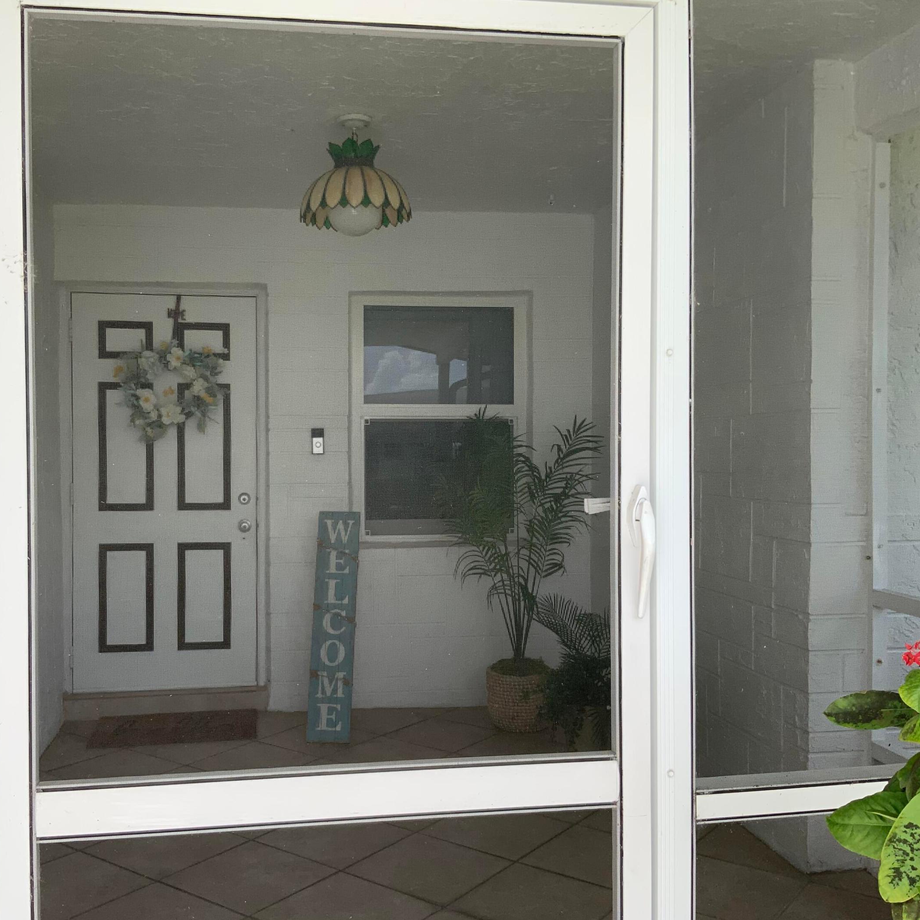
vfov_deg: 47.2
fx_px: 1052
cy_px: 464
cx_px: 400
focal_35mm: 35
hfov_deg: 47.1
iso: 16
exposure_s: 1/491
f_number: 1.8
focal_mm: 3
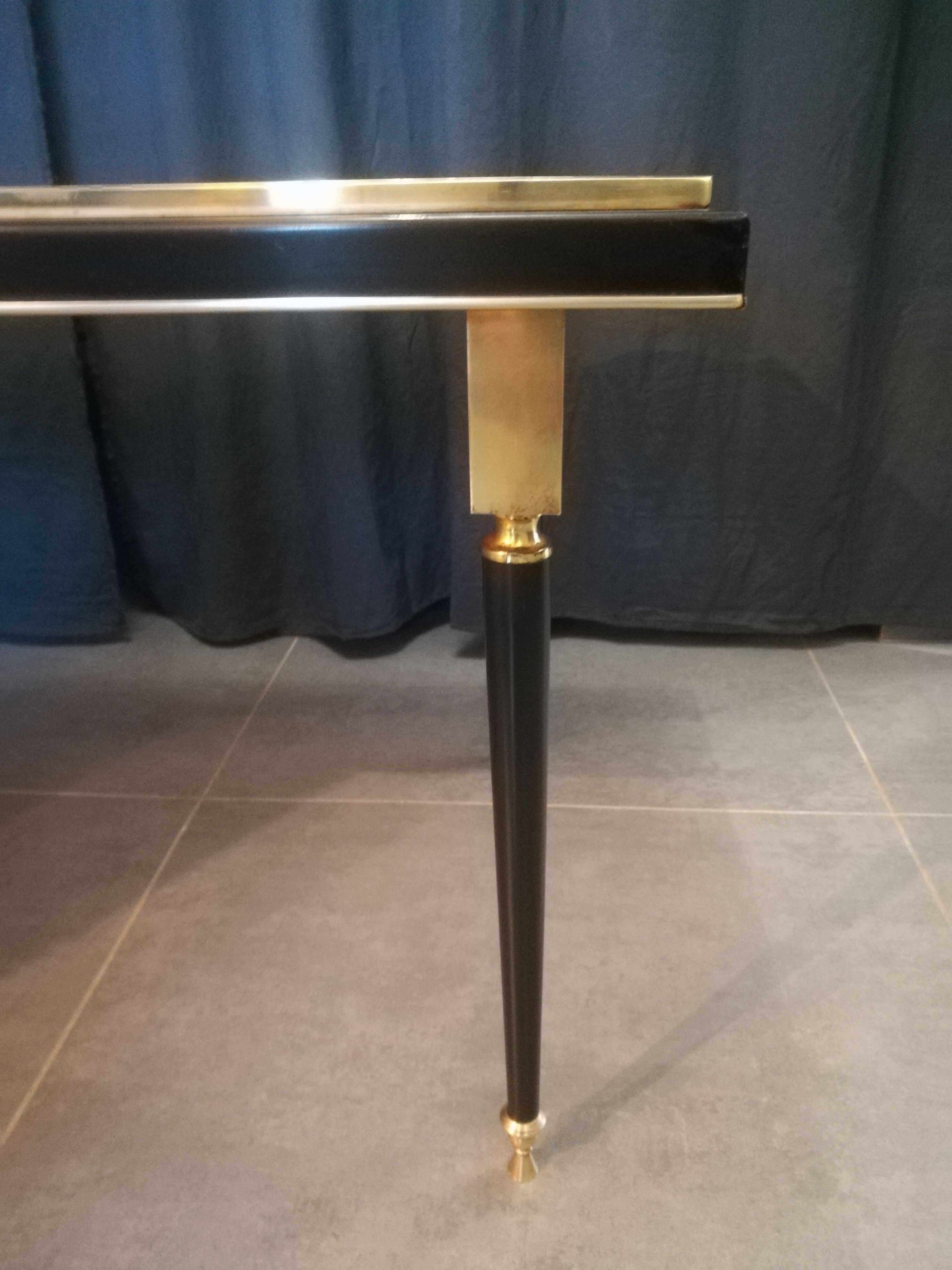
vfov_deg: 67.3
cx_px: 476
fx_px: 953
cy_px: 635
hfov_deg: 53.1
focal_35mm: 26
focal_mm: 3.83
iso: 1600
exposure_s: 1/14.3
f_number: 2.2
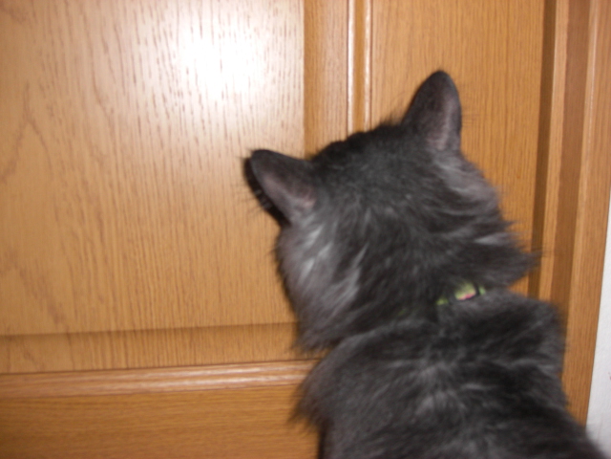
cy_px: 230
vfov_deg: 37.7
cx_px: 306
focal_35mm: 38
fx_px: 671
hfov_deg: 49.0
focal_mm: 7.9
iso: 200
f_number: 2.8
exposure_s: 1/60
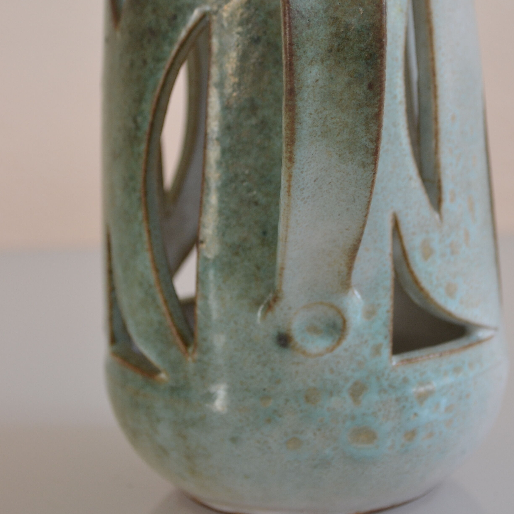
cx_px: 313
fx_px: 1697
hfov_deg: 17.2
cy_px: 159
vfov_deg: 17.2
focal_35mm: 101
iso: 400
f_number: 5.6
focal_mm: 42
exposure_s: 1/125
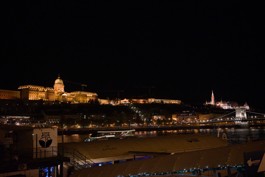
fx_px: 294
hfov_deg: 48.5
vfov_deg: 33.4
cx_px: 132
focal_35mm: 40
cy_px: 88
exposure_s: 1/80
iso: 6400
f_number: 2.8
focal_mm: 26
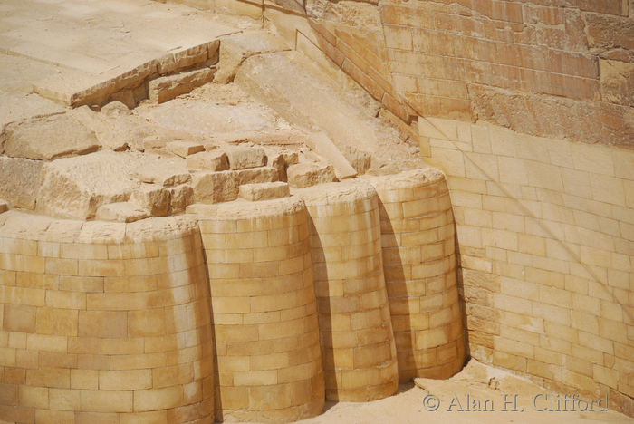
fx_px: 3966
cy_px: 212
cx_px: 317
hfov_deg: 9.1
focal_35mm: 225
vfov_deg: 6.1
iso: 100
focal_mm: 150
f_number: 5.6
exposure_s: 1/800
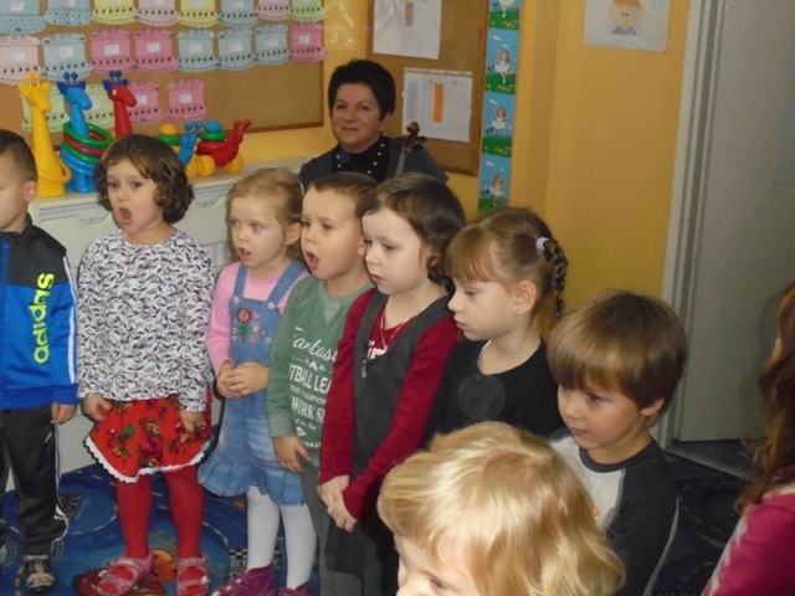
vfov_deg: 29.7
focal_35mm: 49
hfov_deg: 38.9
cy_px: 298
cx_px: 398
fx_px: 1125
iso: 800
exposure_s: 1/60
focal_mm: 8.9
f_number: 4.8
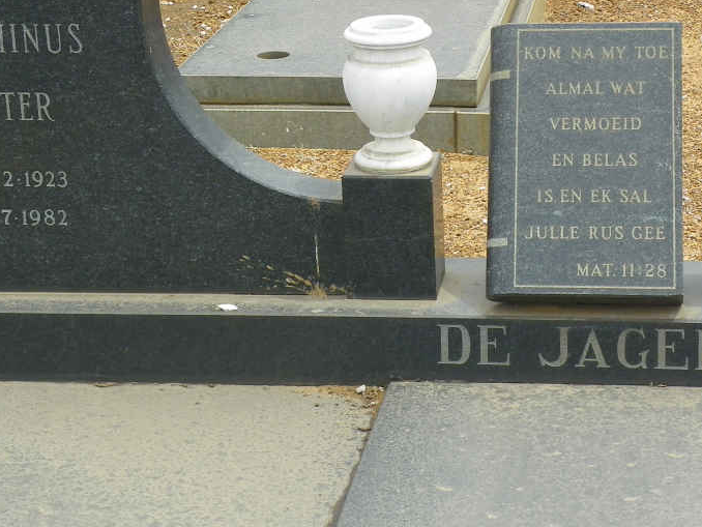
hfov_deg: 21.2
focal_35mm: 92
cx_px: 452
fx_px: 1866
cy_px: 140
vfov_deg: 16.0
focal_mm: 9.2
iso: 64
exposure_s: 1/160
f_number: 5
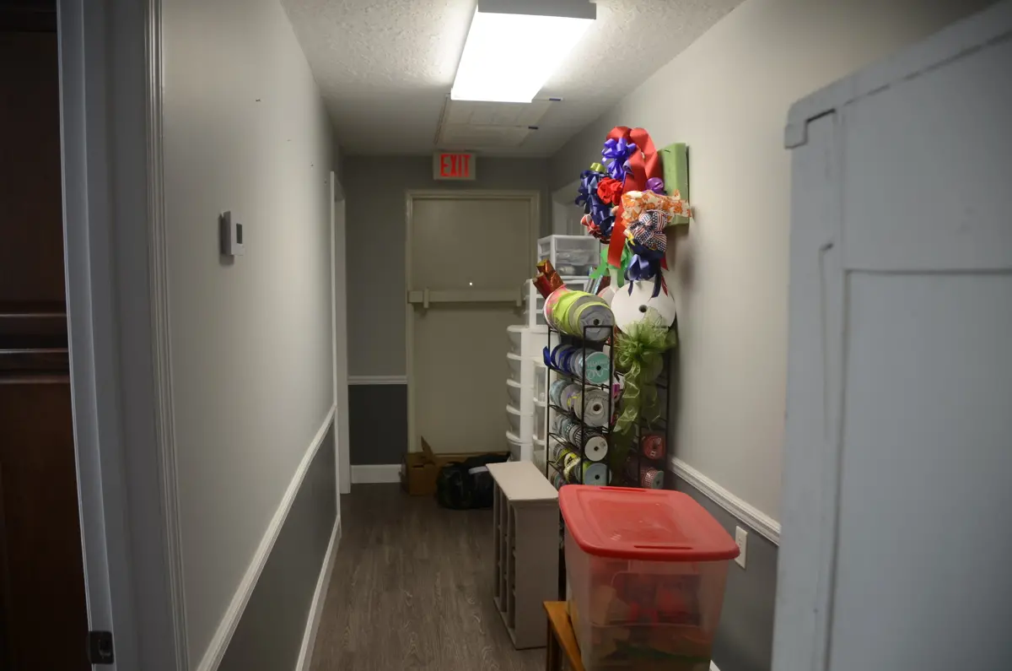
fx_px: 757
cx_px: 506
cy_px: 336
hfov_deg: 67.5
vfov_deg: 47.7
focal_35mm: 27
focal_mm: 18
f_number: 3.5
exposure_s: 1/15
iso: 100
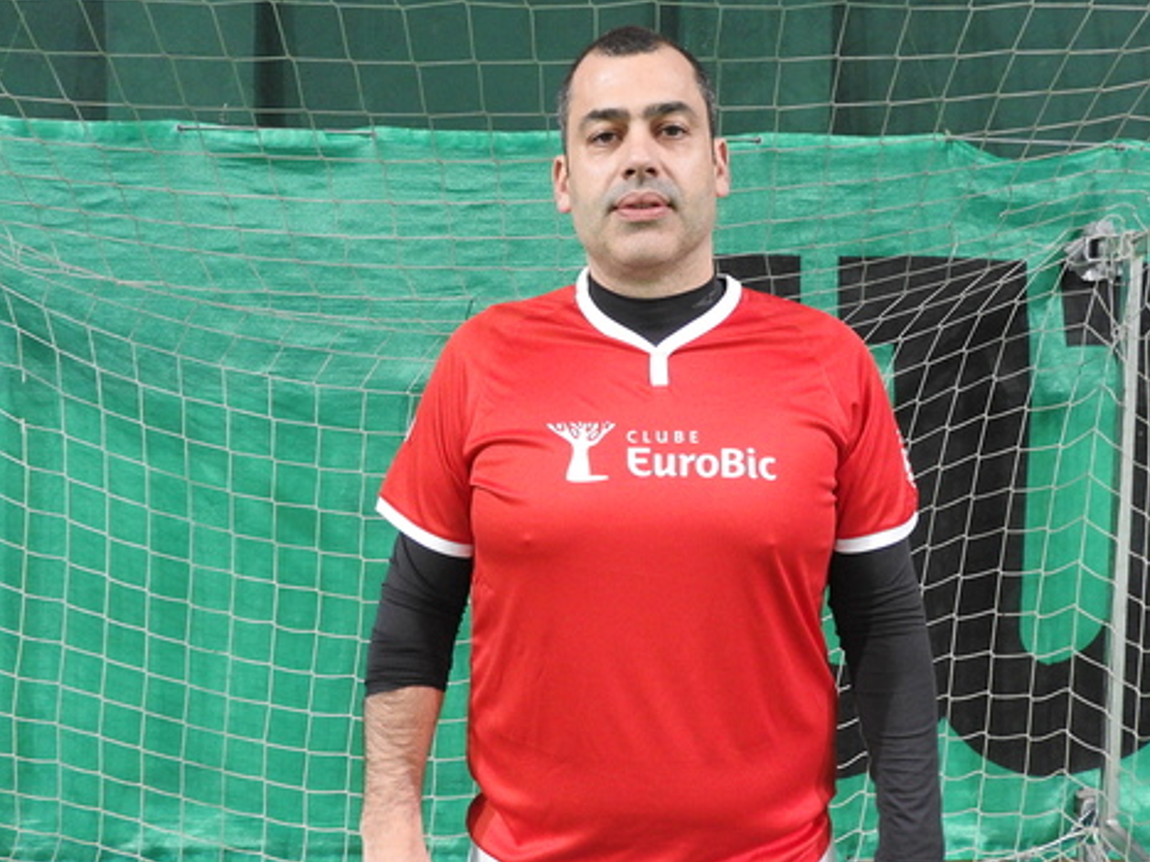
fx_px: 1196
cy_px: 419
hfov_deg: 51.3
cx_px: 623
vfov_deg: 39.6
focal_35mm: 36
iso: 560
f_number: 3.5
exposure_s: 1/8
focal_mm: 5
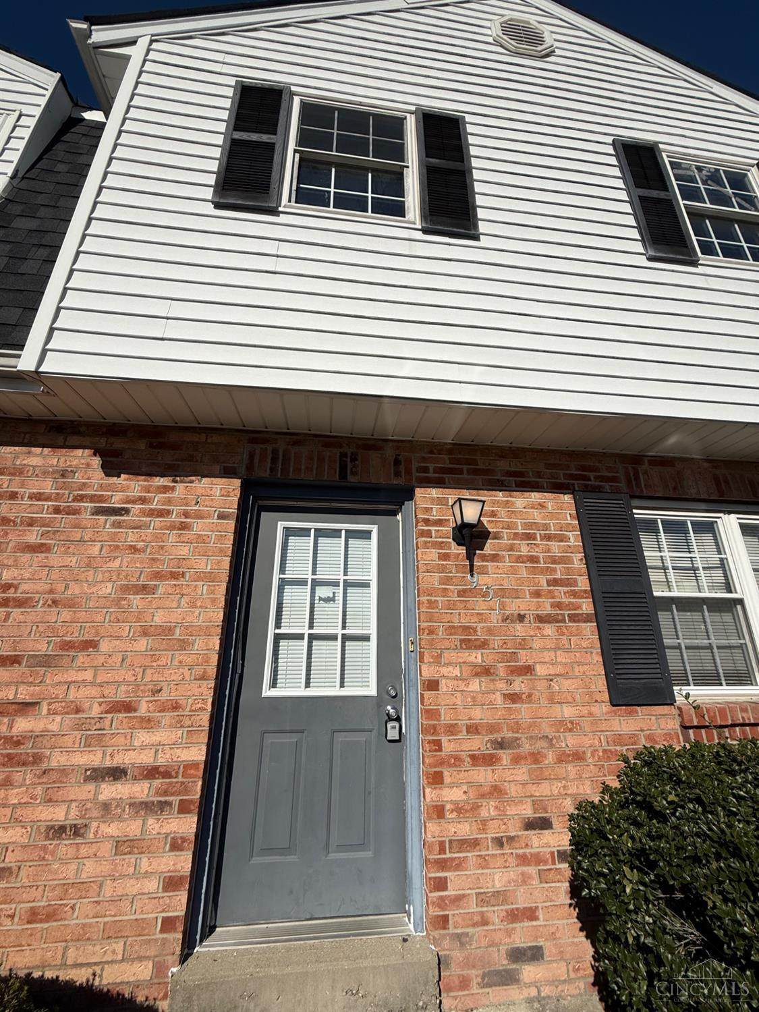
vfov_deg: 102.1
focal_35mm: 14
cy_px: 506
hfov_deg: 85.7
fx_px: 409
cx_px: 380
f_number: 2.2
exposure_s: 1/6173
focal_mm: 2.22
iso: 40
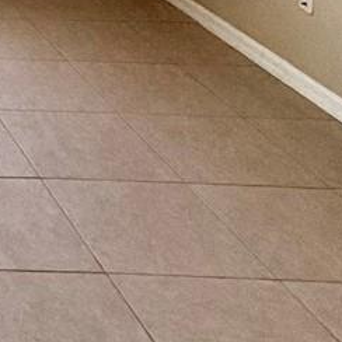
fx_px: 905
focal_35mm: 81
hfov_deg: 16.7
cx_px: -324
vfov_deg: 17.7
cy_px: -251
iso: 100
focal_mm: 2.22
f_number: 2.2
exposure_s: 1/120
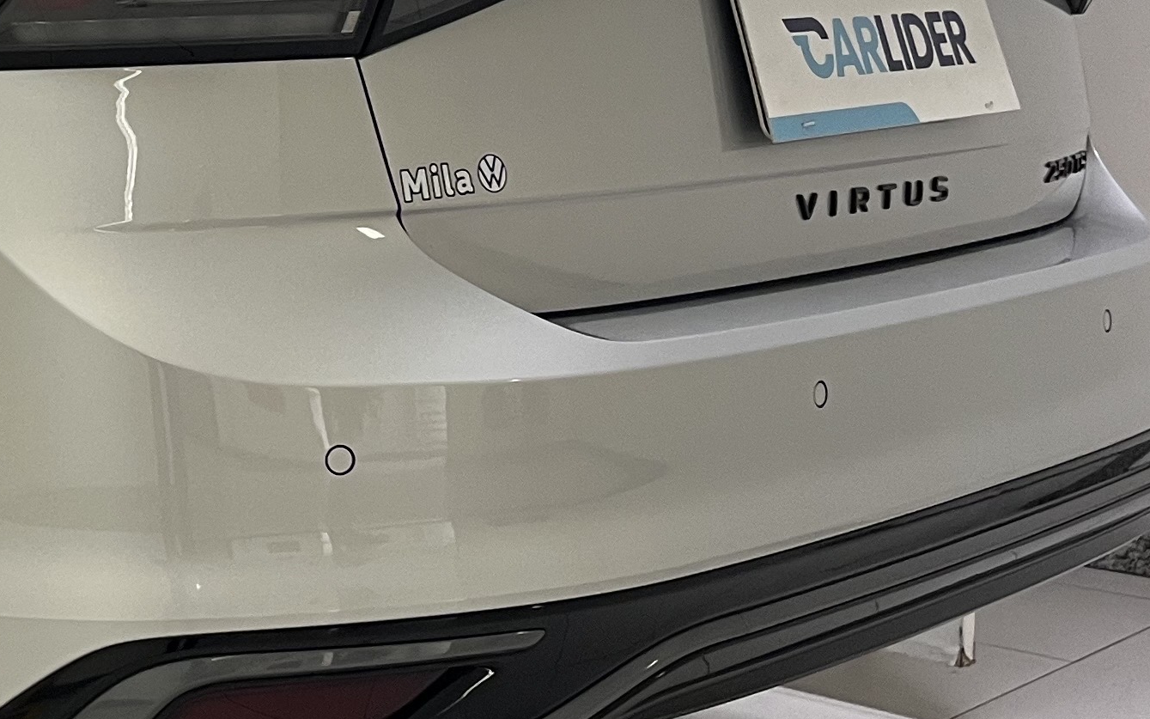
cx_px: -288
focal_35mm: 83
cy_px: 158
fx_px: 2601
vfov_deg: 15.6
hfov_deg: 22.6
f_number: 1.6
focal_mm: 5.1
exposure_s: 1/60
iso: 100
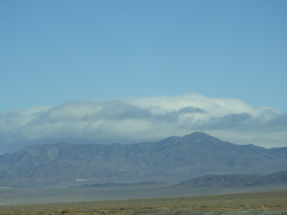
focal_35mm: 200
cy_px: 108
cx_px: 144
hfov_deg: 9.9
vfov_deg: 7.4
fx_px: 1658
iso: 100
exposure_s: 1/800
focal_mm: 35.8
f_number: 5.3
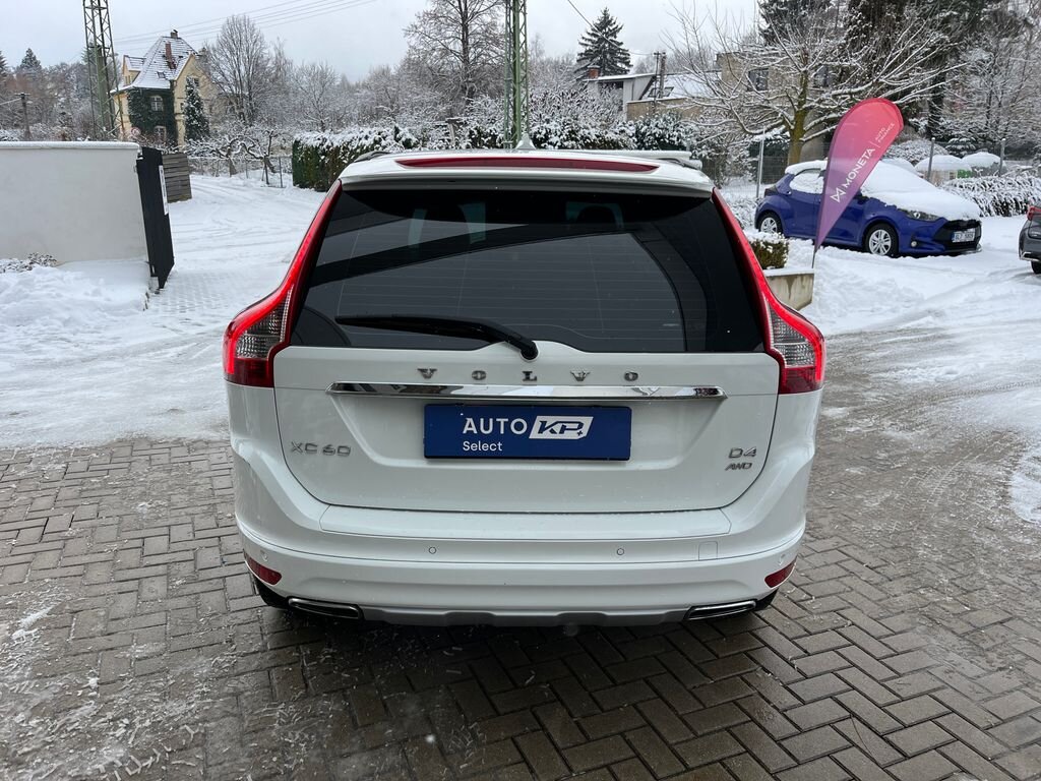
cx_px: 520
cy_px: 390
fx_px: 782
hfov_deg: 67.3
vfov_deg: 53.1
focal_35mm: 26
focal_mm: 5.1
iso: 50
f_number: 1.6
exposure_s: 1/1372
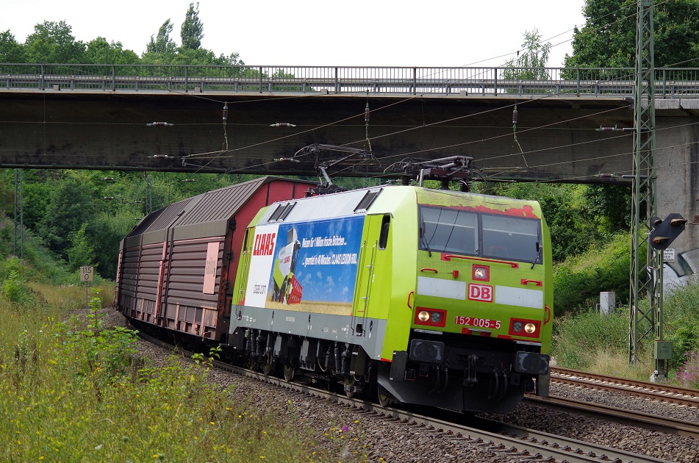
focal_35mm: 126
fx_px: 2442
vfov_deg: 10.8
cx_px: 364
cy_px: 226
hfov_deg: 16.3
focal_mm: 77.5
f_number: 5.6
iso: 400
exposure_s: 1/800
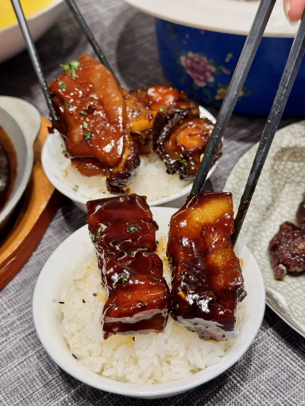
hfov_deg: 30.3
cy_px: 203
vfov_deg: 39.7
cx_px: 152
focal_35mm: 48
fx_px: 564
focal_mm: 6.76
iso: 100
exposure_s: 1/100
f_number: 1.78
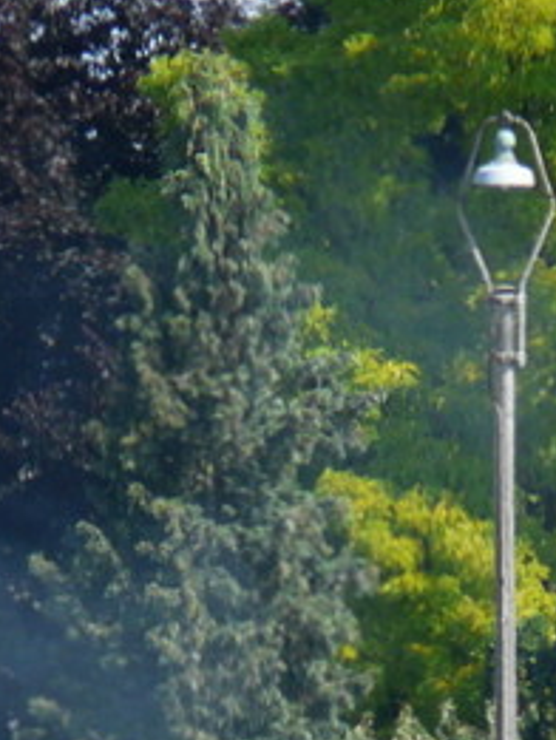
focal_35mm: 1546
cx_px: 71
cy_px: 1001
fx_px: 33082
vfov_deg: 1.3
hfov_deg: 1.0
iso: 100
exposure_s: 1/200
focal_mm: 66.3
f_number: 5.6
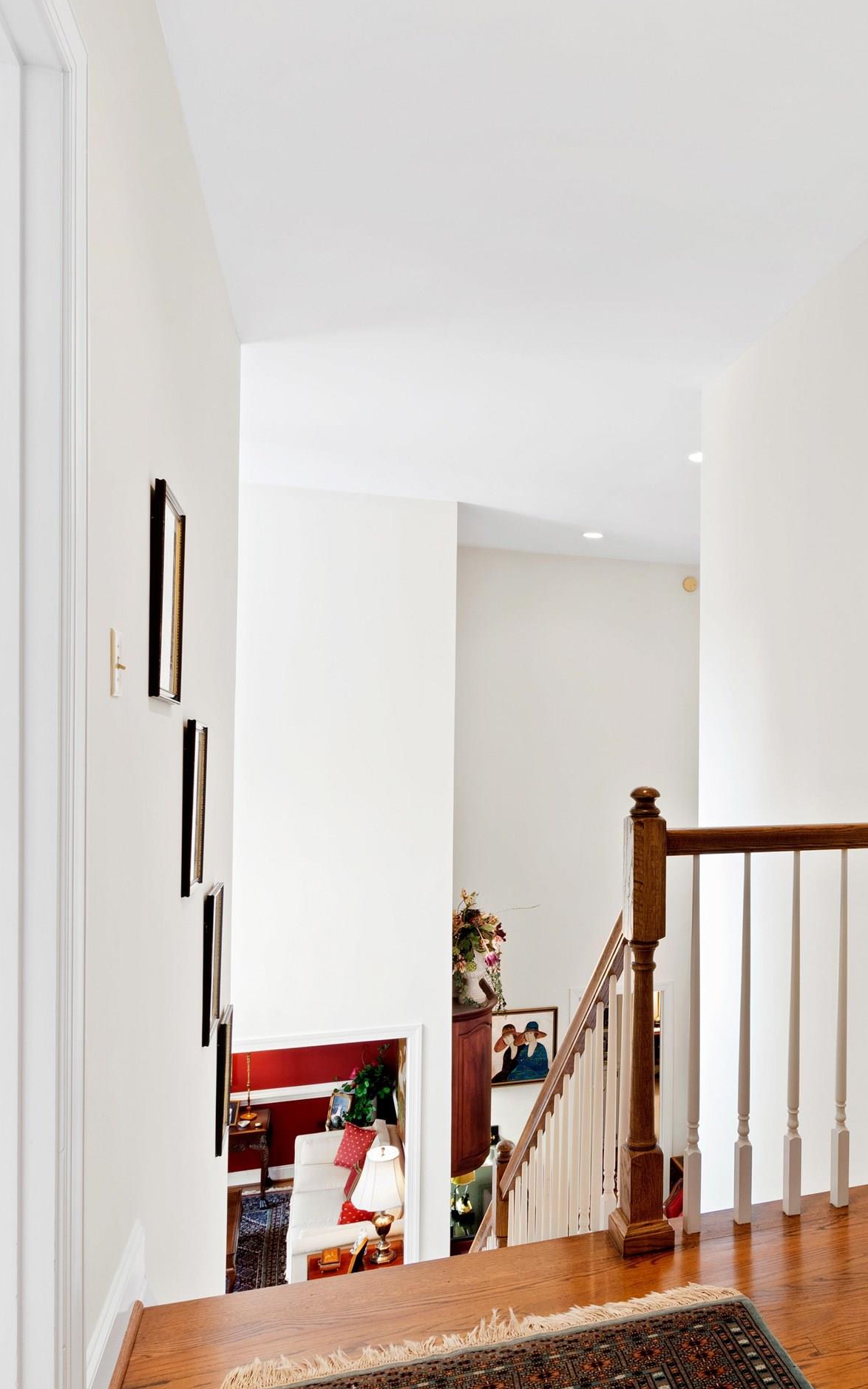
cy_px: 691
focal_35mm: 25
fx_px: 946
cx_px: 703
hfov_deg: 46.5
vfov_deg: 72.6
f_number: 8
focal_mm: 10
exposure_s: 1.3
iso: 100
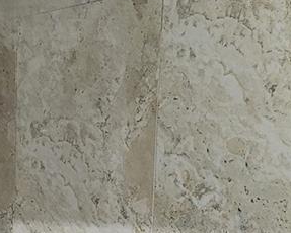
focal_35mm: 102
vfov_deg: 14.0
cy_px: 365
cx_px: -117
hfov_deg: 17.3
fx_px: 879
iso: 160
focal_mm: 7
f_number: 1.8
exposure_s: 1/60
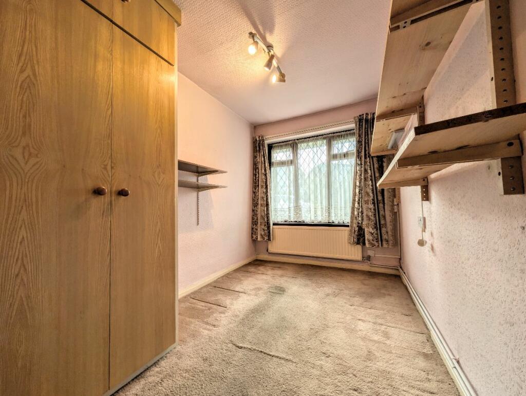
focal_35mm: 12
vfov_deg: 94.6
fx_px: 183
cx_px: 263
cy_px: 198
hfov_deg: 110.5
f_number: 1.7
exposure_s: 1/132
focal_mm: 2.02
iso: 55
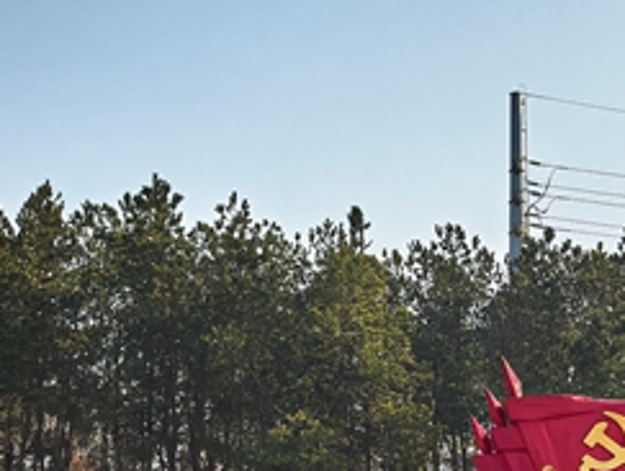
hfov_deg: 14.2
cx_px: 540
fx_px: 2495
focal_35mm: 138
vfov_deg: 10.6
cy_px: 537
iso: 160
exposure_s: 1/6211
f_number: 2
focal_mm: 6.98
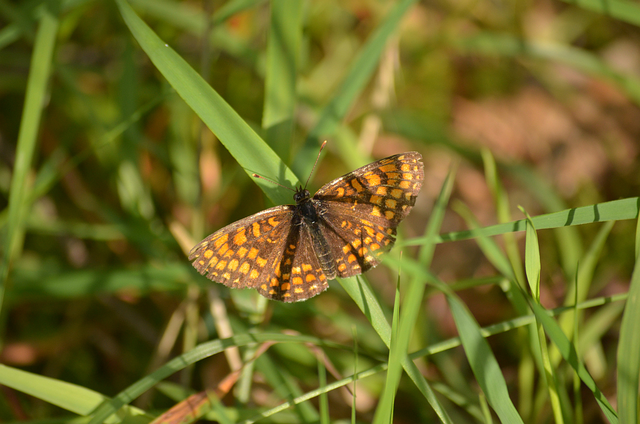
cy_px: 212
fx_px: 5322
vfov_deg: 4.6
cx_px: 320
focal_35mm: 300
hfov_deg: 6.9
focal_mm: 200
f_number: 5.6
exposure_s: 1/1000
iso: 400
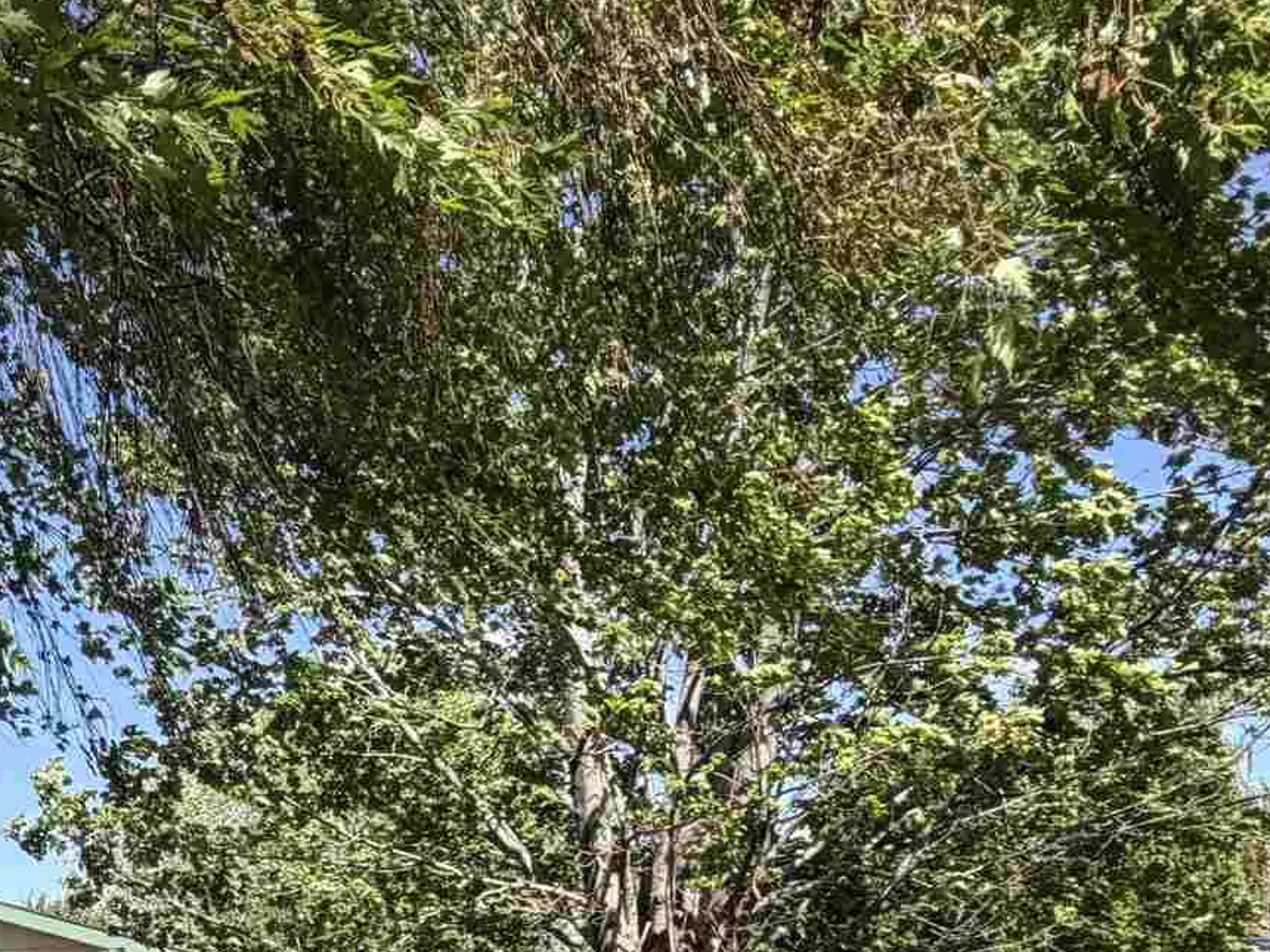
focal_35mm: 50
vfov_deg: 25.9
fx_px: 1834
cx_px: -151
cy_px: 1148
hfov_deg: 33.1
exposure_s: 1/631
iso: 40
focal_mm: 2.22
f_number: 2.2
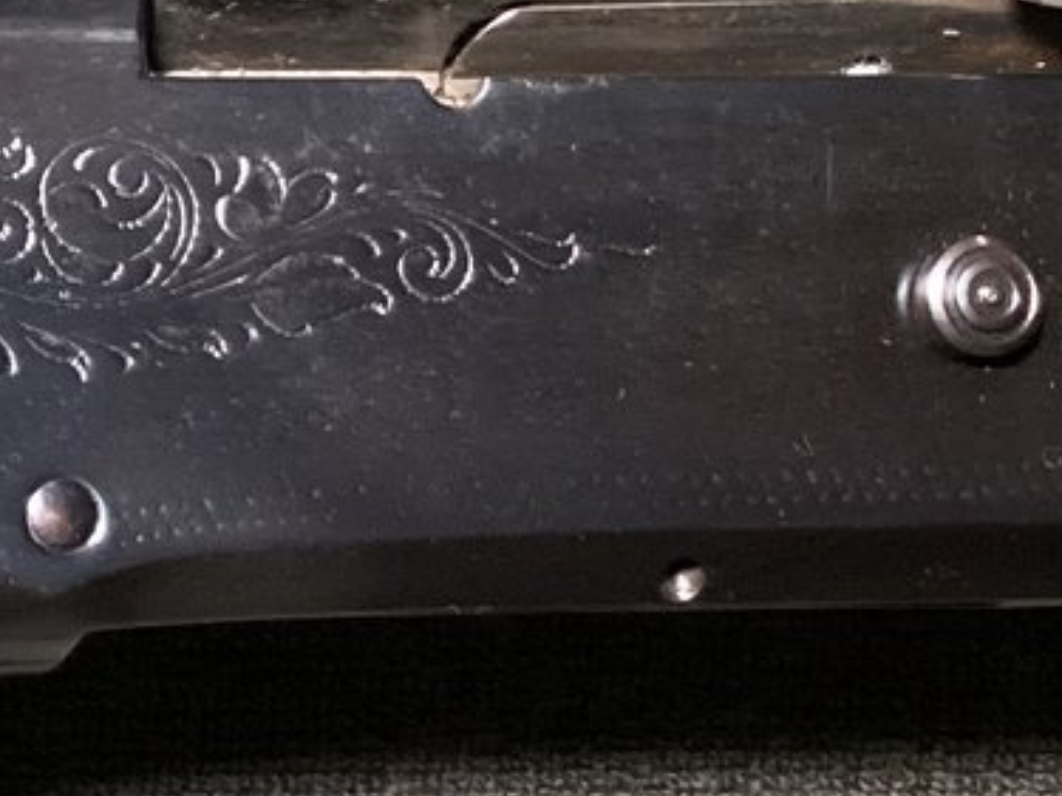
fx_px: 3834
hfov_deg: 15.2
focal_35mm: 125
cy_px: 251
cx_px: -236
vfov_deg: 11.8
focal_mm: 3.3
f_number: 2.4
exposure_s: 1/40
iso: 320
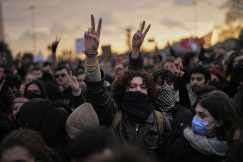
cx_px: 122
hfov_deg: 39.6
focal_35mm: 50
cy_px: 81
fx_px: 337
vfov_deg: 27.0
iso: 400
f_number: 1.2
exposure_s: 1/2500
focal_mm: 50
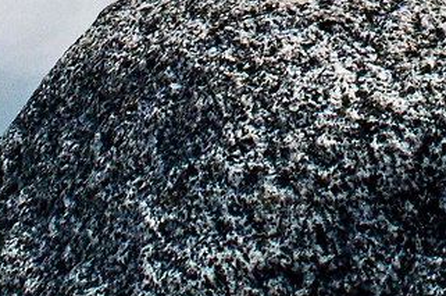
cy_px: -493
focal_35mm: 202
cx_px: 382
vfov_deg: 6.4
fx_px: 2499
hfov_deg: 10.2
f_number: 14
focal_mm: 18
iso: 100
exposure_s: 2.5
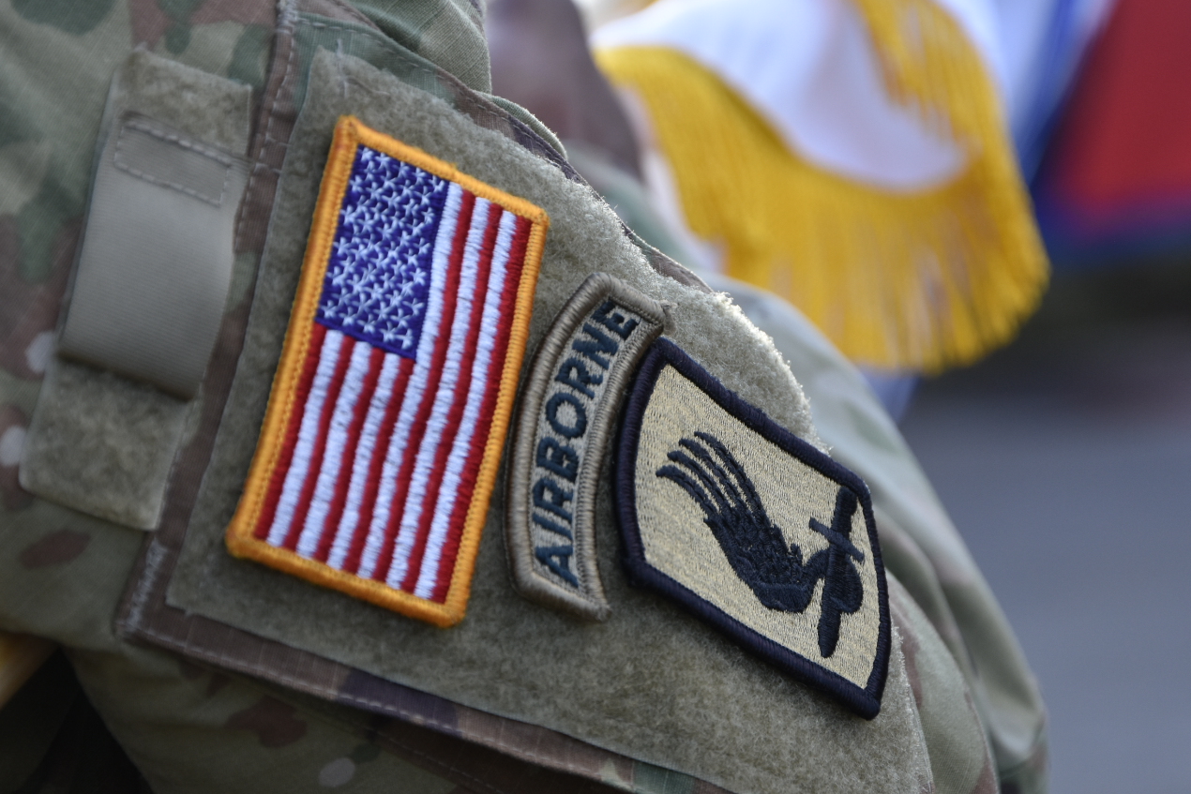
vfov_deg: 7.8
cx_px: 632
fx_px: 5823
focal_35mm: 176
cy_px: 472
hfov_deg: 11.7
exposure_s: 1/320
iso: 400
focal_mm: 92
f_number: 5.6
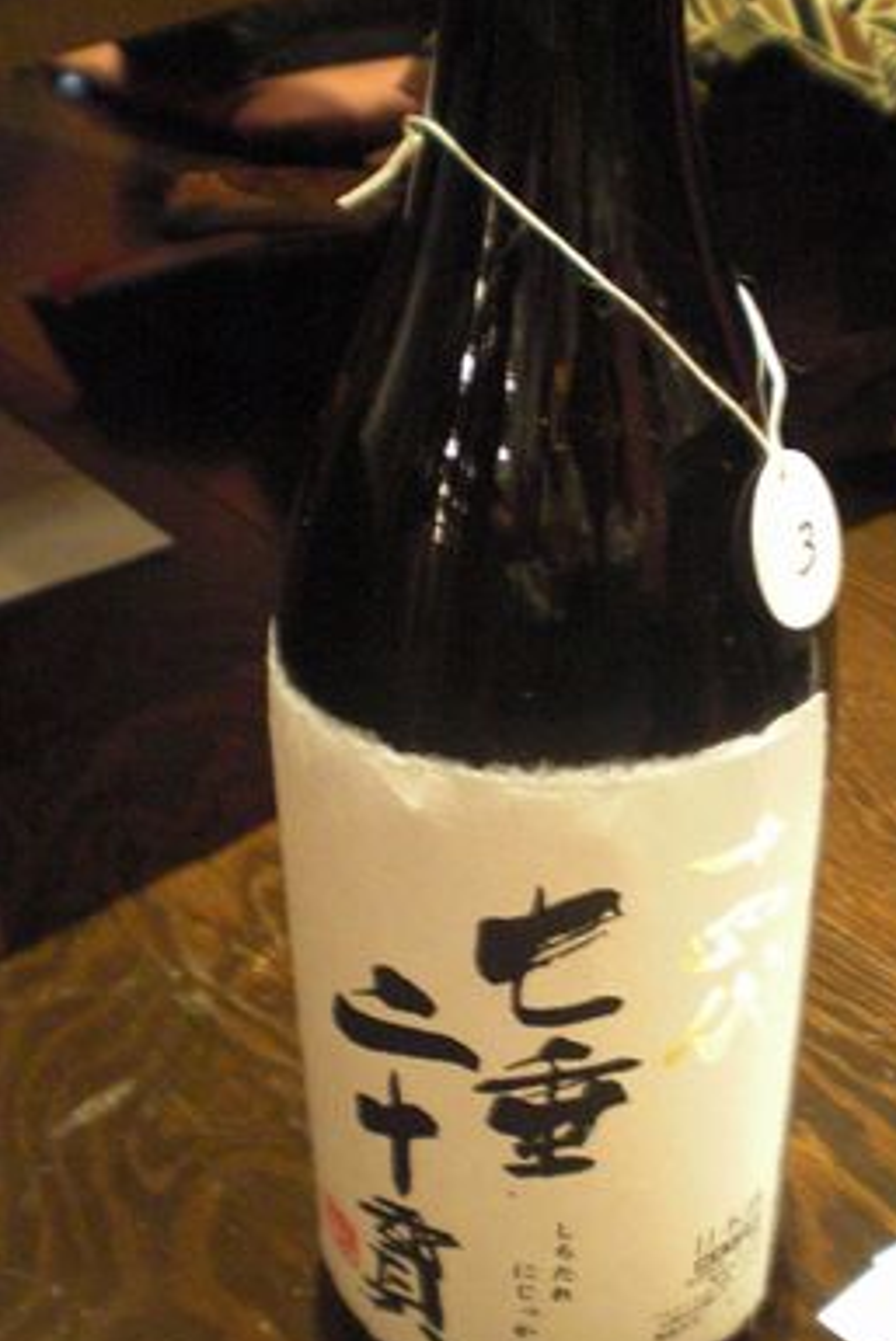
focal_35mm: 46
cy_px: 751
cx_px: 582
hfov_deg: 29.1
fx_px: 1716
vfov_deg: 42.7
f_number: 3.1
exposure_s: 1/10
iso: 800
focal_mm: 6.3
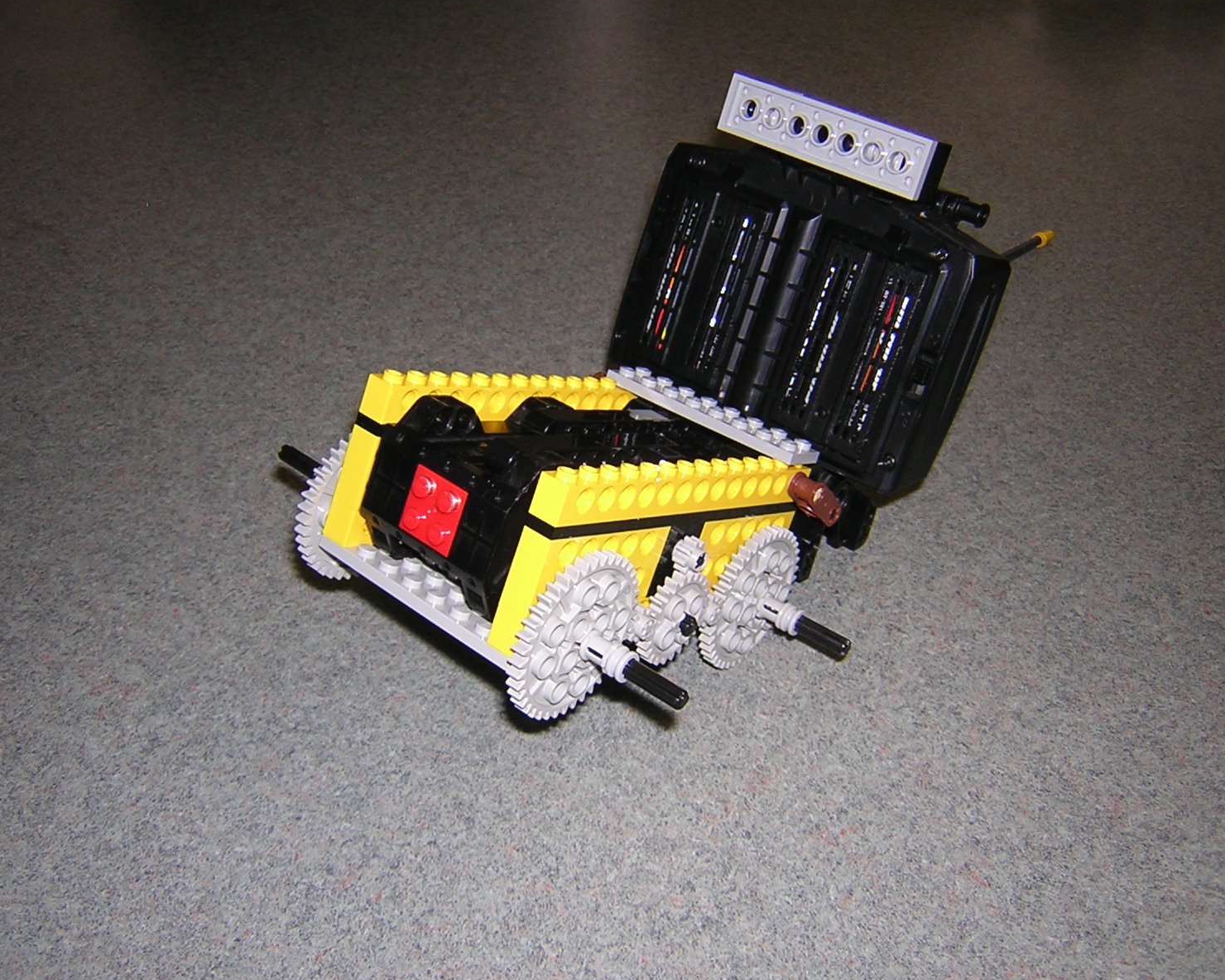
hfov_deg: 47.9
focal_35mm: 38
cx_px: 597
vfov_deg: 39.2
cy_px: 486
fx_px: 1378
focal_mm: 4.7
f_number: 2.6
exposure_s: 1/60.1
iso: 100
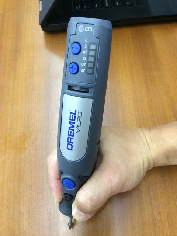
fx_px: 198
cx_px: 88
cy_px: 118
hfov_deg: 48.2
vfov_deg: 61.7
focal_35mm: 29
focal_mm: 4.15
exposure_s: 1/33
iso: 125
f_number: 2.2
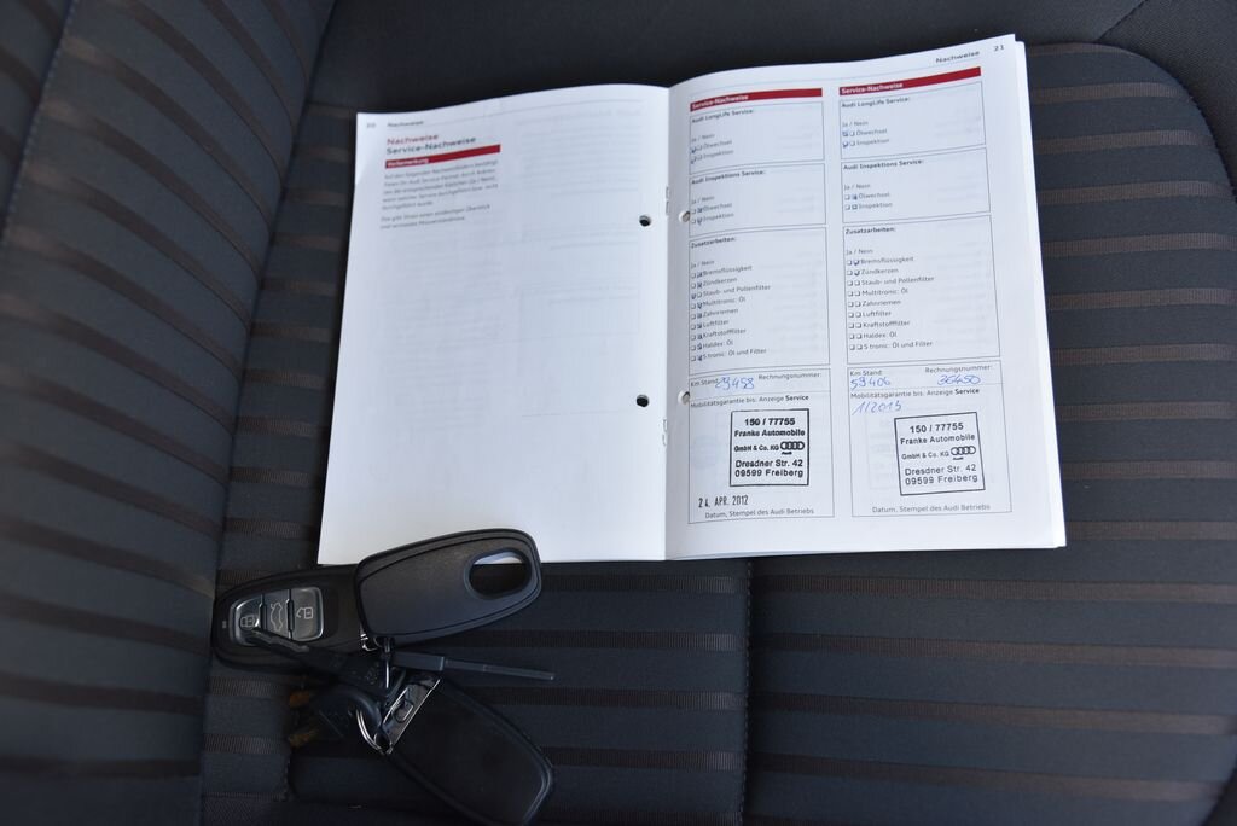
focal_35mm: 38
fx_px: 1306
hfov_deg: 50.7
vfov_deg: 35.1
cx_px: 618
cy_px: 413
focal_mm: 38
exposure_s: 1/125
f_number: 4.5
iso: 500
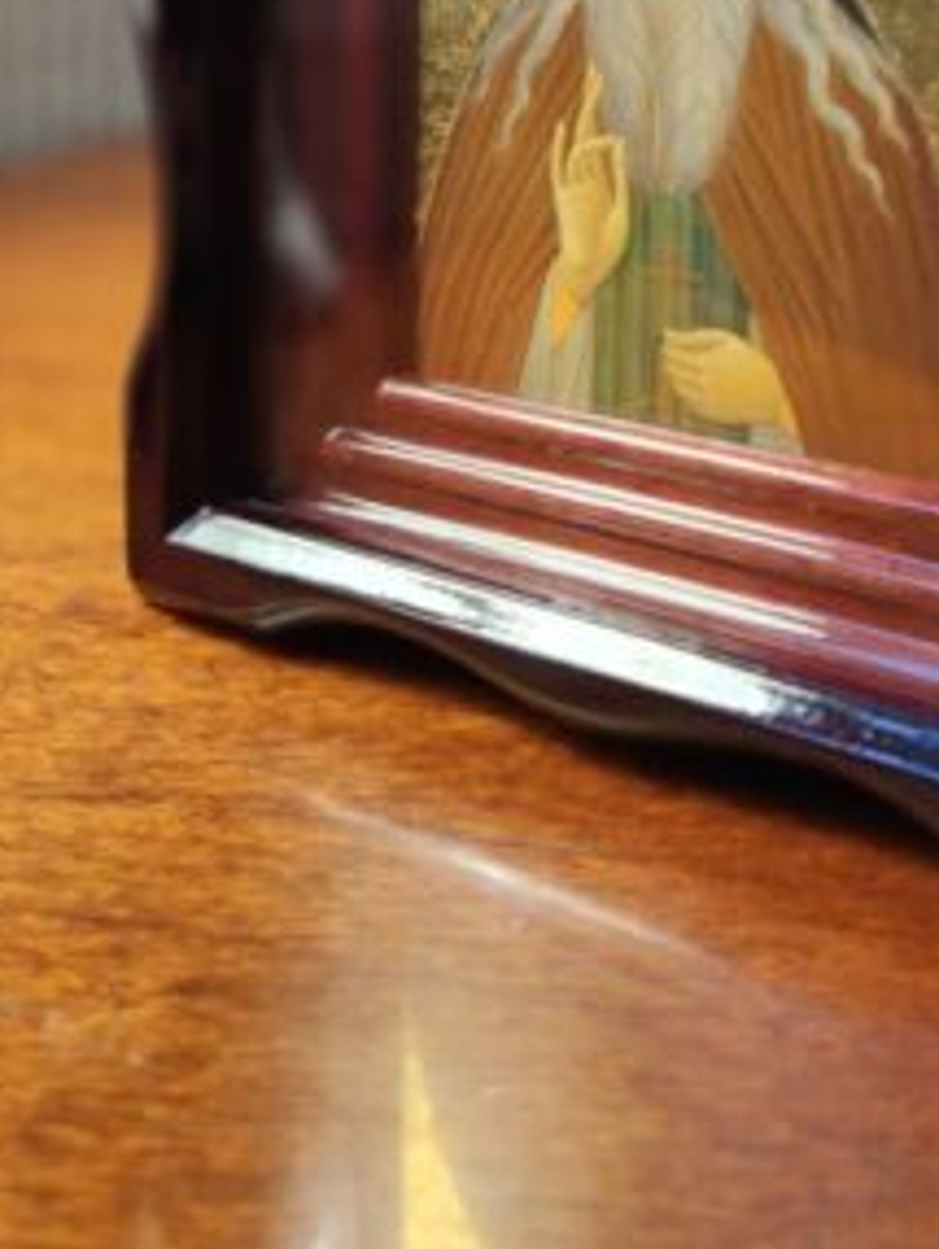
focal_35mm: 46
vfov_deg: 37.8
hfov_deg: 30.7
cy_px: 68
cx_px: 769
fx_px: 1661
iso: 320
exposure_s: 1/100
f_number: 1.8
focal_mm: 5.4
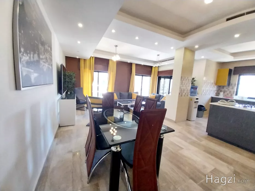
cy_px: 96
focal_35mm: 13
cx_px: 128
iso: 250
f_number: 2.2
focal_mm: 1.3
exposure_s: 1/33
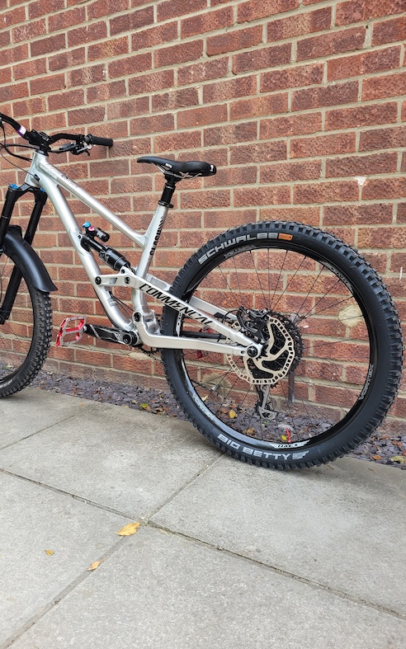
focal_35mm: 28
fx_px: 496
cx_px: 164
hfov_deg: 44.3
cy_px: 321
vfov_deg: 66.5
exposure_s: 1/144
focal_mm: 5.4
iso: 40
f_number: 1.8
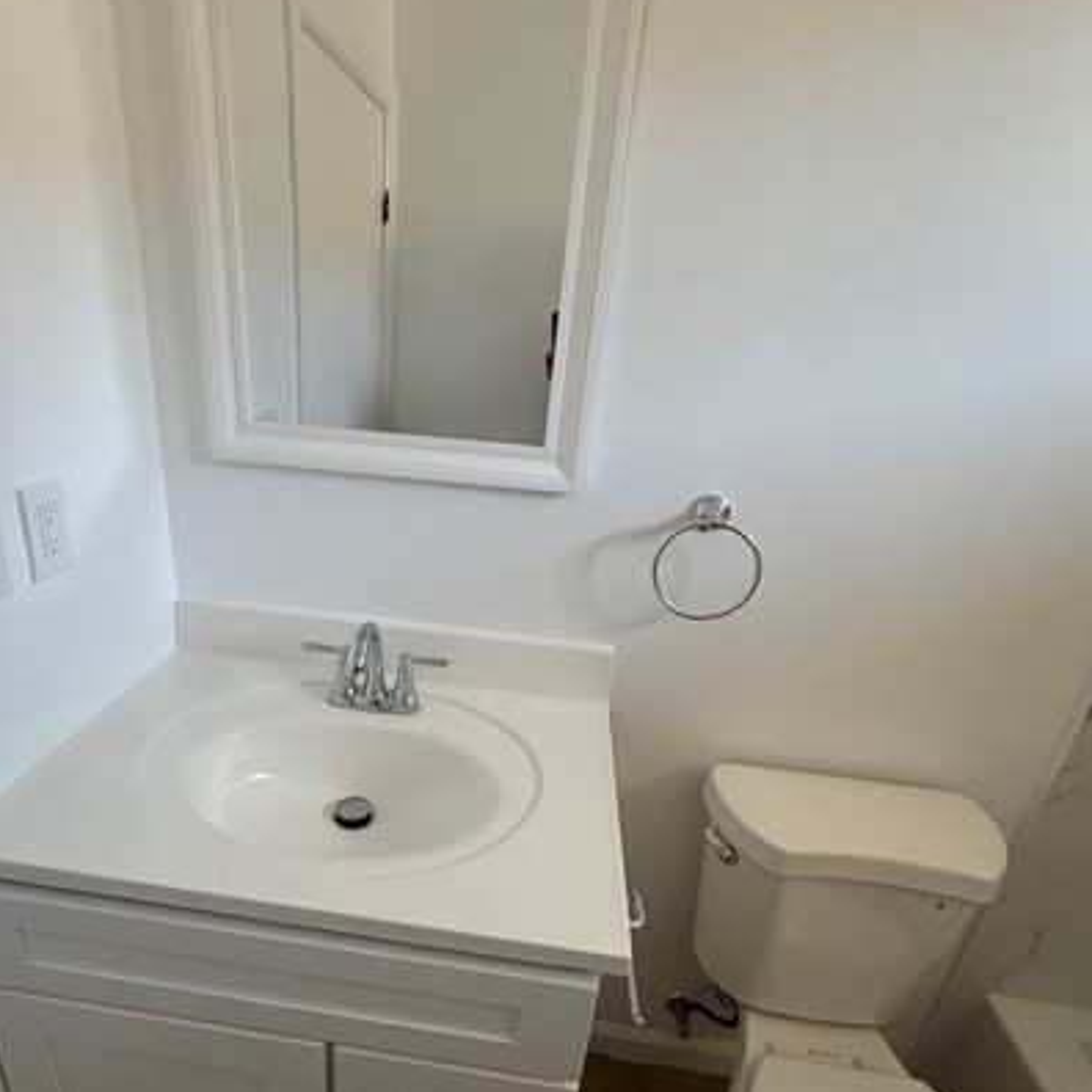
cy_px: 623
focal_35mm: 20
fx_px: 714
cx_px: 477
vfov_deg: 74.4
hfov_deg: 74.5
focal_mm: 2.22
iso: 250
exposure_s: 1/99
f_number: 2.2
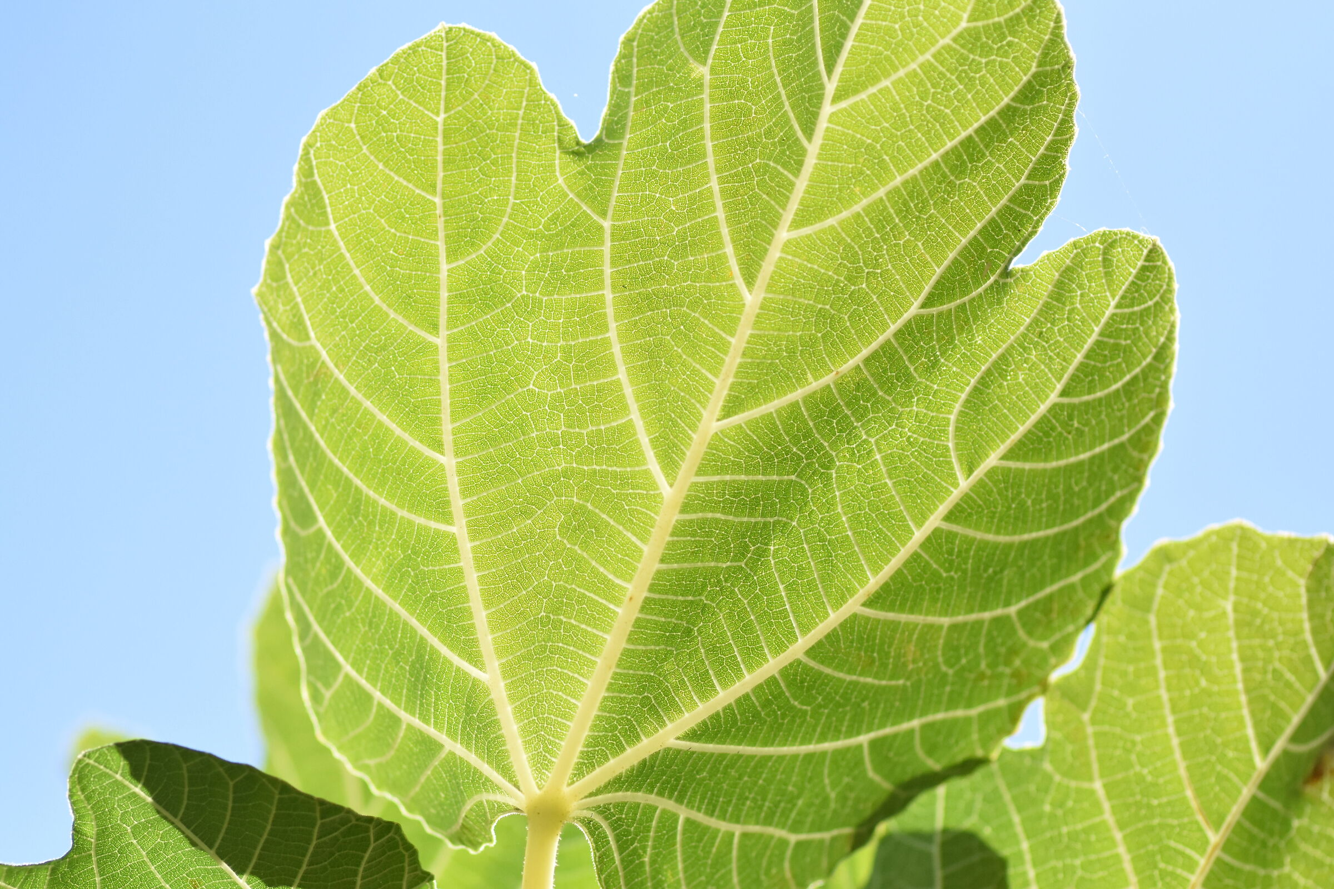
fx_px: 5558
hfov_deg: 13.7
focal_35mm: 150
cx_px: 667
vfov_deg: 9.1
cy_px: 444
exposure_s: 1/8000
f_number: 4
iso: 1000
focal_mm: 100
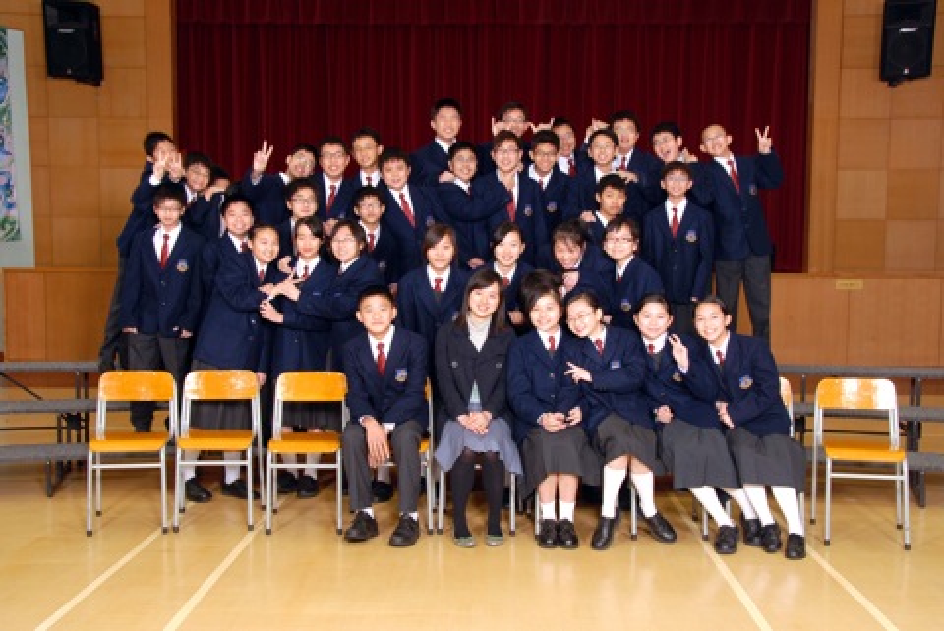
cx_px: 472
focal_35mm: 39
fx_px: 1024
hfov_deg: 49.5
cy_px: 316
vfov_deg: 34.3
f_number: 7.1
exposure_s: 1/13
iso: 100
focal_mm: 26
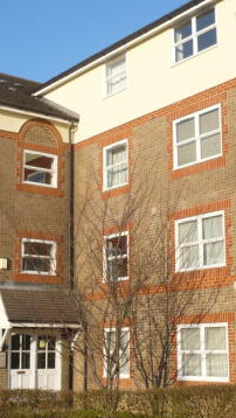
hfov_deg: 19.5
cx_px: 117
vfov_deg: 33.8
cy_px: 221
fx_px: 688
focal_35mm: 62
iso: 100
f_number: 8
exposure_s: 1/125
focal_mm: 5.8
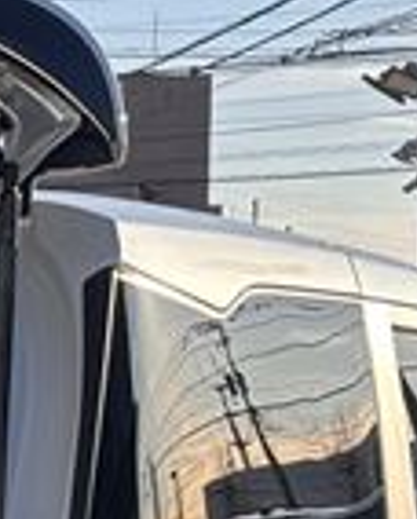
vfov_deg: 8.3
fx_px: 3510
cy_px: 731
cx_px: -622
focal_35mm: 228
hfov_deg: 6.4
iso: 32
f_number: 1.6
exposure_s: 1/894
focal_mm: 5.96
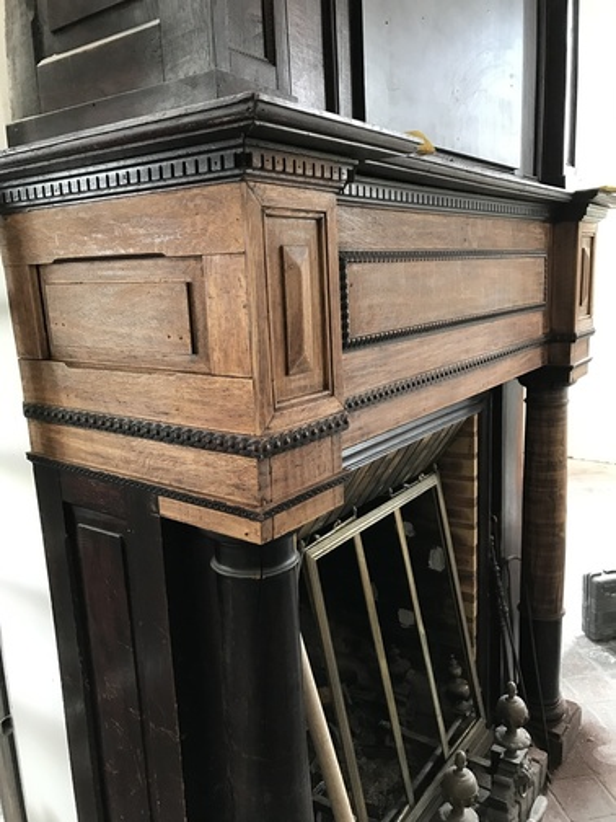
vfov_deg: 63.4
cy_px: 411
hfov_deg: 49.7
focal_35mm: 28
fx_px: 664
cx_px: 308
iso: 50
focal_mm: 3.99
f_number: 1.8
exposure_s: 1/17
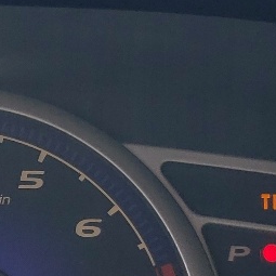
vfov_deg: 12.1
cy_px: 207
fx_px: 1299
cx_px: -74
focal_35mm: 144
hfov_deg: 11.8
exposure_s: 1/312
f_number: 1.5
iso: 50
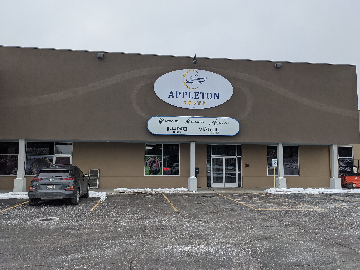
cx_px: 179
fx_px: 291
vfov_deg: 49.7
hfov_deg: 63.4
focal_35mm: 28
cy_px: 134
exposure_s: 1/1064
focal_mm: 4.38
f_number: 1.73
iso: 57
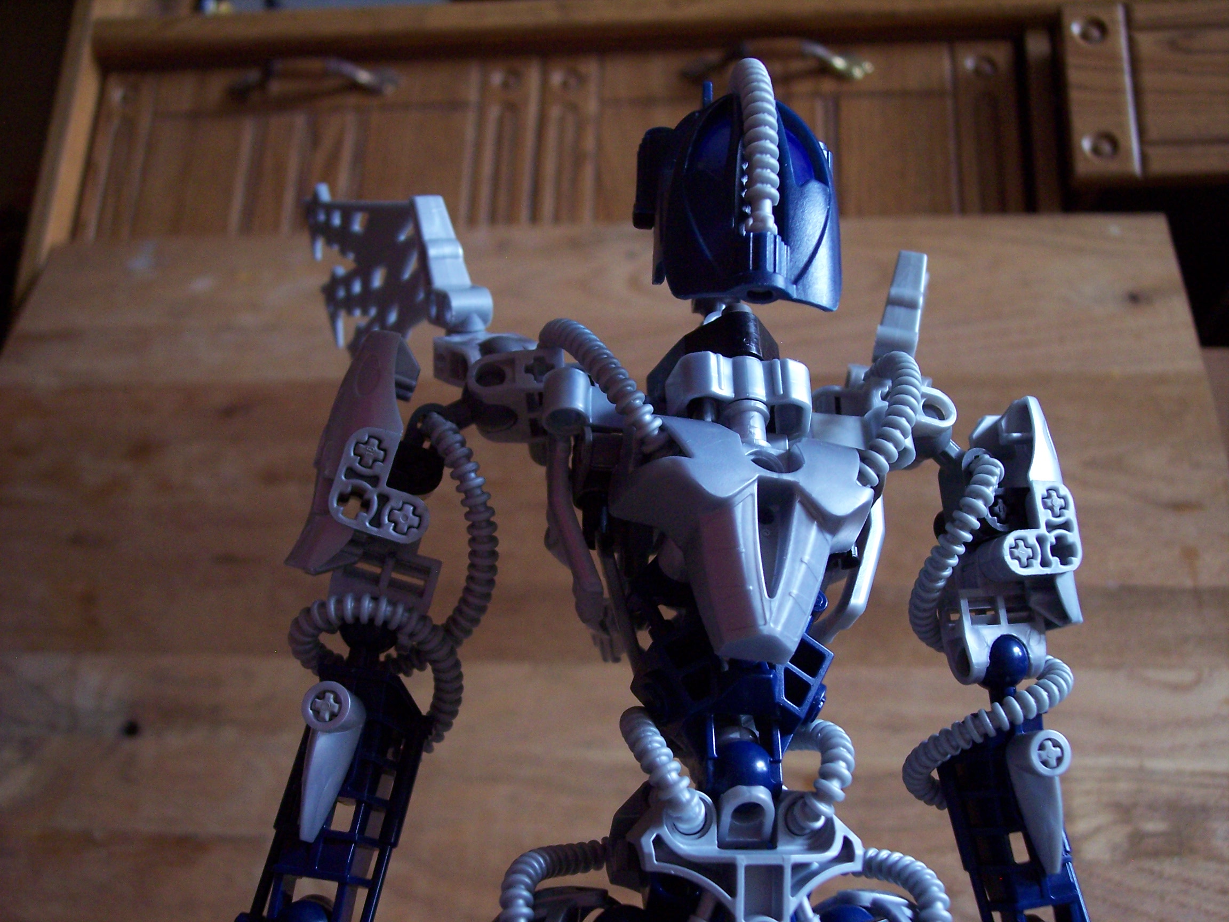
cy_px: 461
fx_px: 1385
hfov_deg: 47.9
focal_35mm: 39
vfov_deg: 36.8
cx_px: 614
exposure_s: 1/8
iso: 200
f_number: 3.4
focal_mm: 8
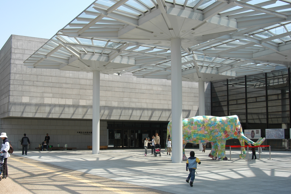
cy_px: 108
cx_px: 131
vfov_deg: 31.8
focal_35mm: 42
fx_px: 339
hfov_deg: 46.4
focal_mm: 24
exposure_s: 1/250
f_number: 8
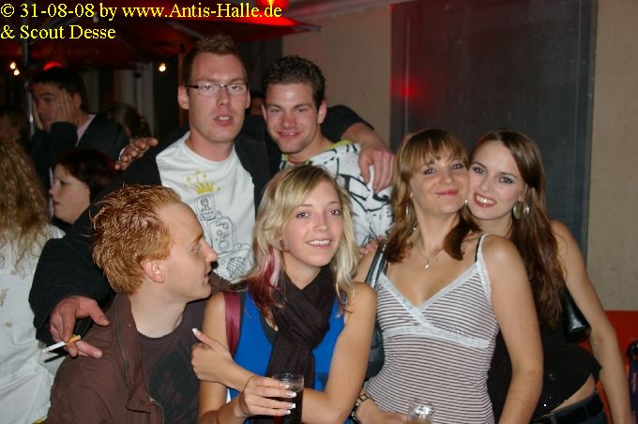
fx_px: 876
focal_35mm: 50
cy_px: 212
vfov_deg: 27.2
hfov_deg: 40.0
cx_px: 319
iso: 200
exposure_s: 1/45
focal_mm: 33
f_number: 4
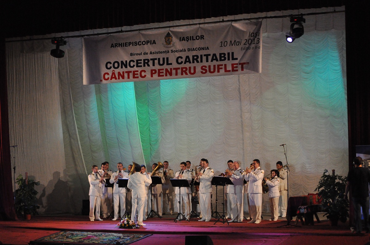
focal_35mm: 82
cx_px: 185
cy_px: 122
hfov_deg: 24.6
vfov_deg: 16.5
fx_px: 847
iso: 3200
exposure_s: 1/250
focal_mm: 55
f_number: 5.6
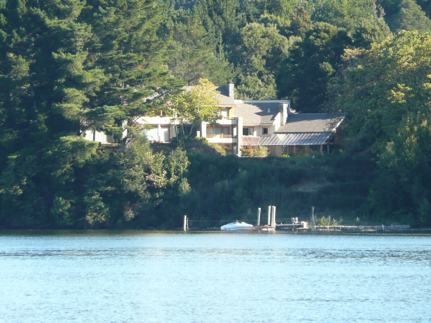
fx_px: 4183
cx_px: 216
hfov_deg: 5.9
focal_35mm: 336
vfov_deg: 4.4
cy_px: 162
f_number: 4.9
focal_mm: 46
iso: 100
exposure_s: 1/100
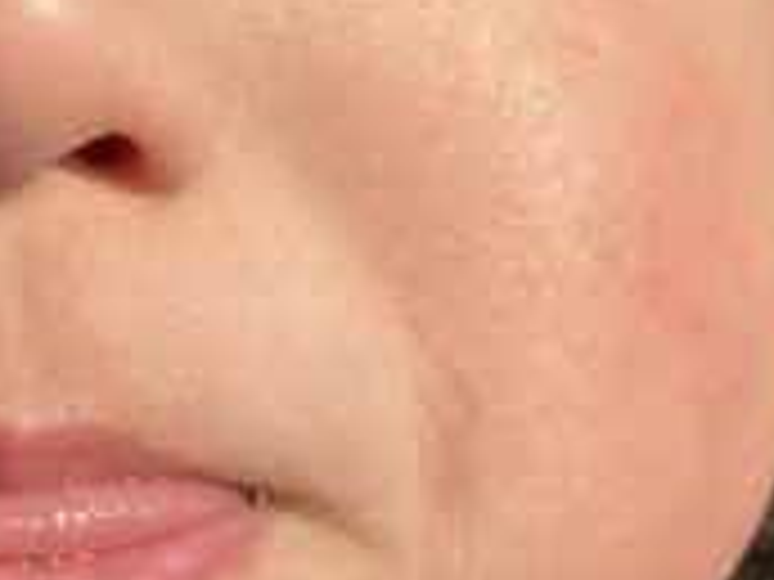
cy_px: 45
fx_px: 3734
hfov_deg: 11.5
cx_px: -266
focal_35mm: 167
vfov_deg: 8.9
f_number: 1.8
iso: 32
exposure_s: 1/1845
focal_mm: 3.99
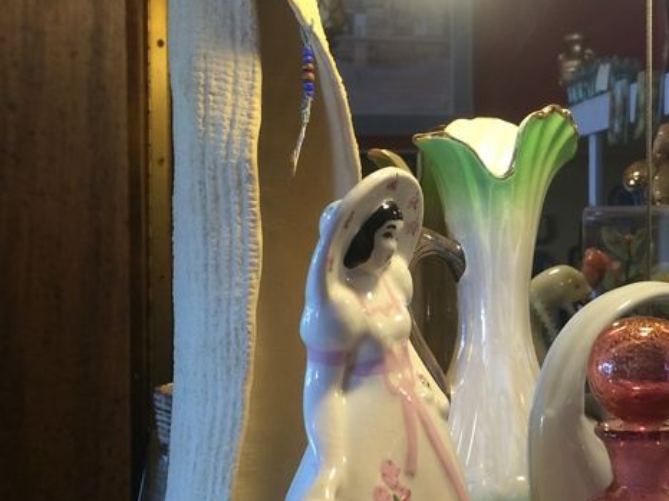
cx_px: 599
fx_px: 1120
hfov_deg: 31.7
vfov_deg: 25.2
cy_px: 246
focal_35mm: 58
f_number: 2.2
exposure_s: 1/30
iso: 80
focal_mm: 4.12
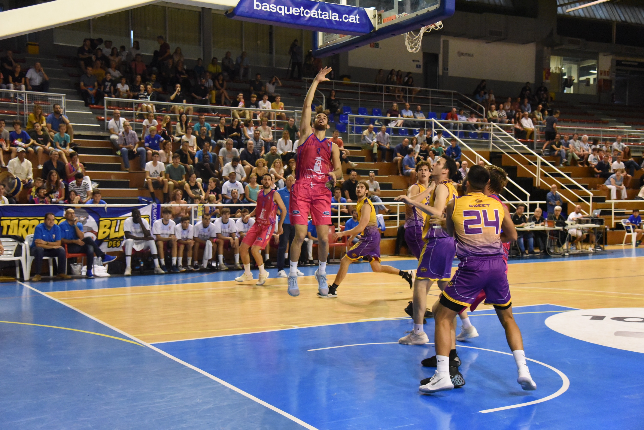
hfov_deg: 44.5
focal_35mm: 44
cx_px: 322
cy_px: 215
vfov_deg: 30.5
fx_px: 787
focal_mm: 44
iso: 12800
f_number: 5
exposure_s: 1/640
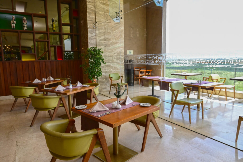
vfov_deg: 54.0
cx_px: 122
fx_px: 158
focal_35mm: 24
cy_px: 81
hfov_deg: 74.9
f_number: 9
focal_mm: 23.5
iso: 1000
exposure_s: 1/320
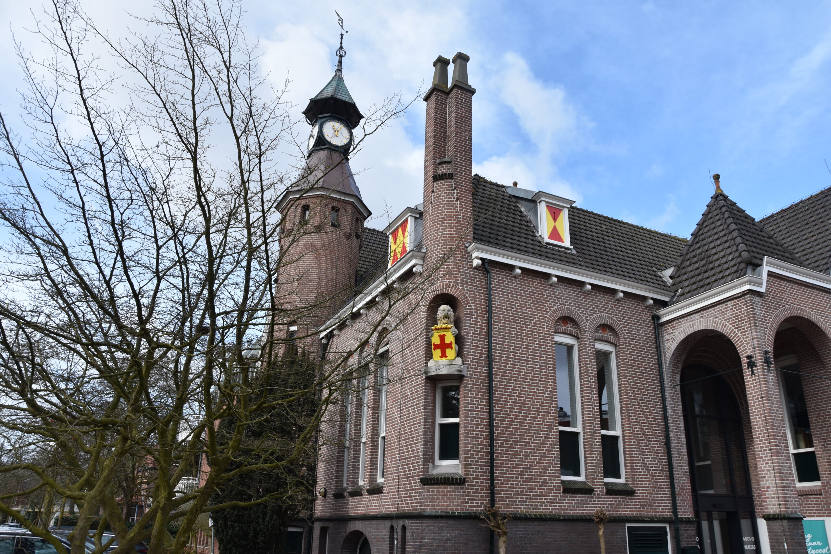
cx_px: 416
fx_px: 1212
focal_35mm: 52
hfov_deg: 37.8
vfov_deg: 25.8
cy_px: 277
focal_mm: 35
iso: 200
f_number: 9
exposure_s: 1/320
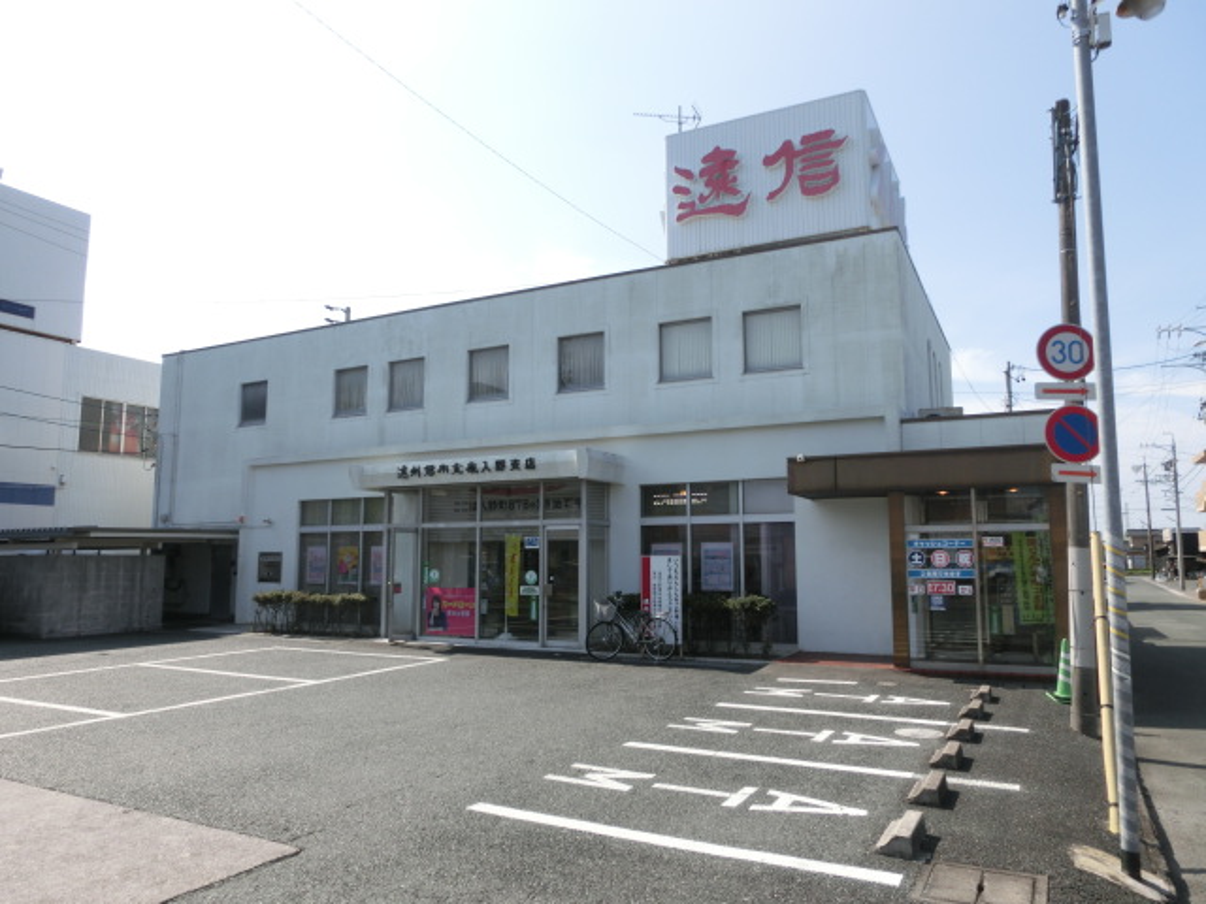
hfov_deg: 71.6
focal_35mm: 24
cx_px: 603
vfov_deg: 56.8
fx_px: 836
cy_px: 452
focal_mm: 4.24
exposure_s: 1/1000
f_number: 3
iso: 80
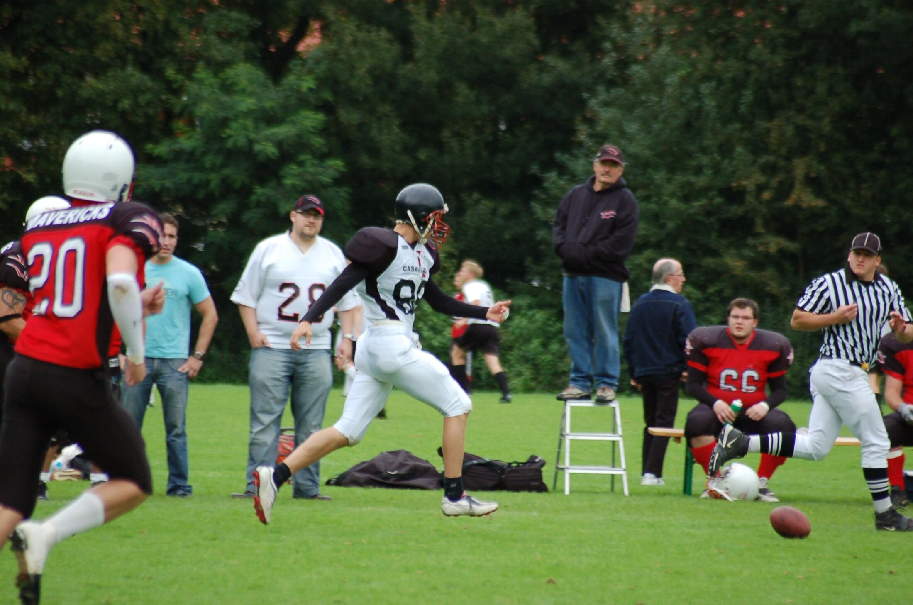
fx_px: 9113
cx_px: 456
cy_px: 302
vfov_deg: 3.8
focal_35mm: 360
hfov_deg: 5.7
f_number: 5.3
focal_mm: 240
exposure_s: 1/500
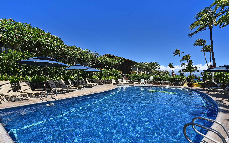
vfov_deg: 67.9
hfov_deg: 94.3
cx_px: 119
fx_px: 106
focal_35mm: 17
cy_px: 76
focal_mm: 16
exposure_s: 1/200
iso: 100
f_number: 13
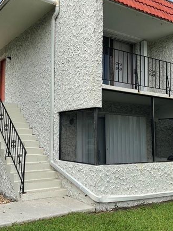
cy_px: 114
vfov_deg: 46.8
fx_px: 267
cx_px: 63
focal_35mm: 40
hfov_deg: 35.7
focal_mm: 4.2
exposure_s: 1/2398
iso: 32
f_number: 1.6
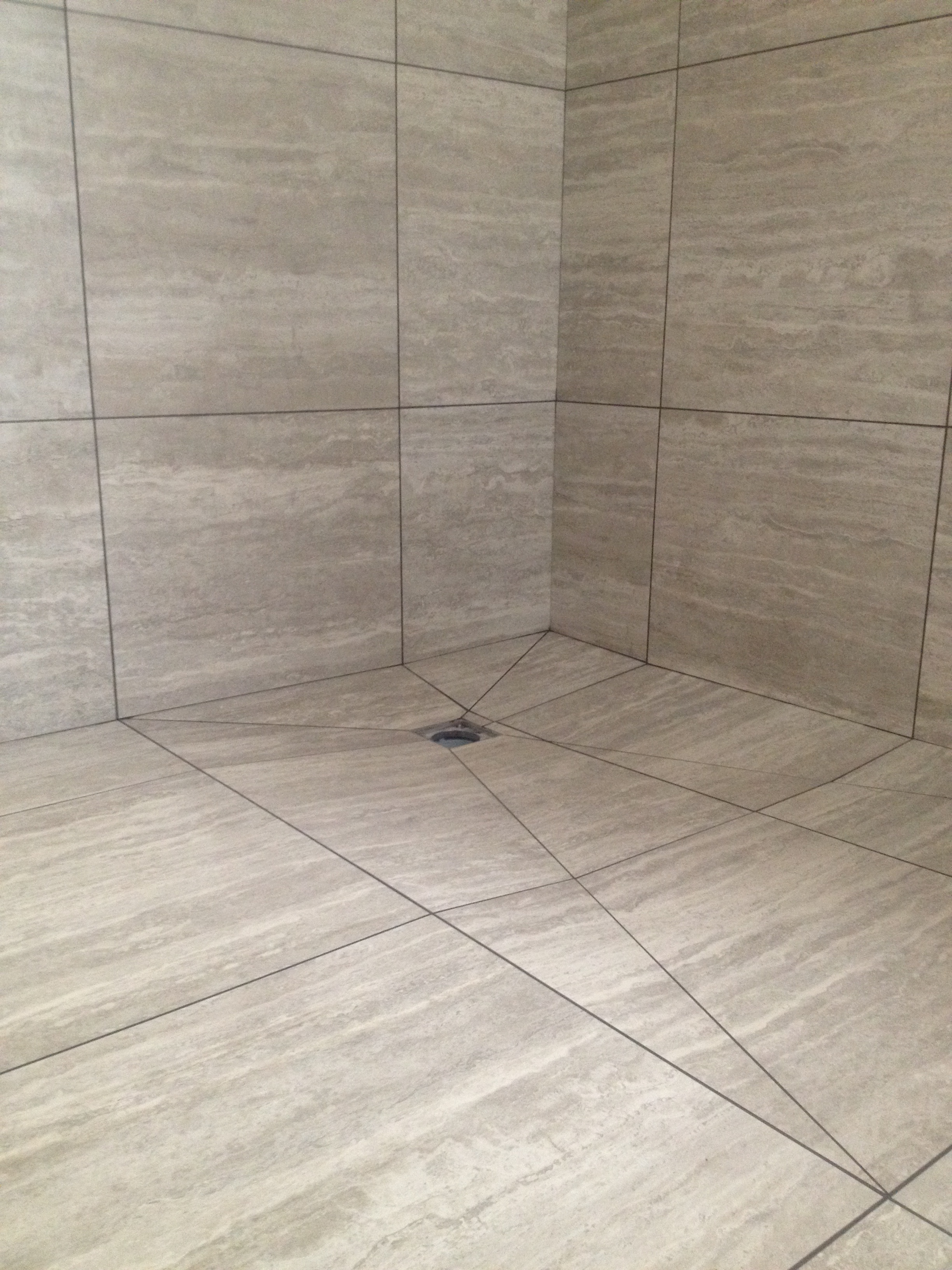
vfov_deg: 52.6
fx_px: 1283
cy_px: 635
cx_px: 476
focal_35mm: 35
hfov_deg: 40.7
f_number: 2.4
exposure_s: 1/20
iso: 250
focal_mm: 4.28
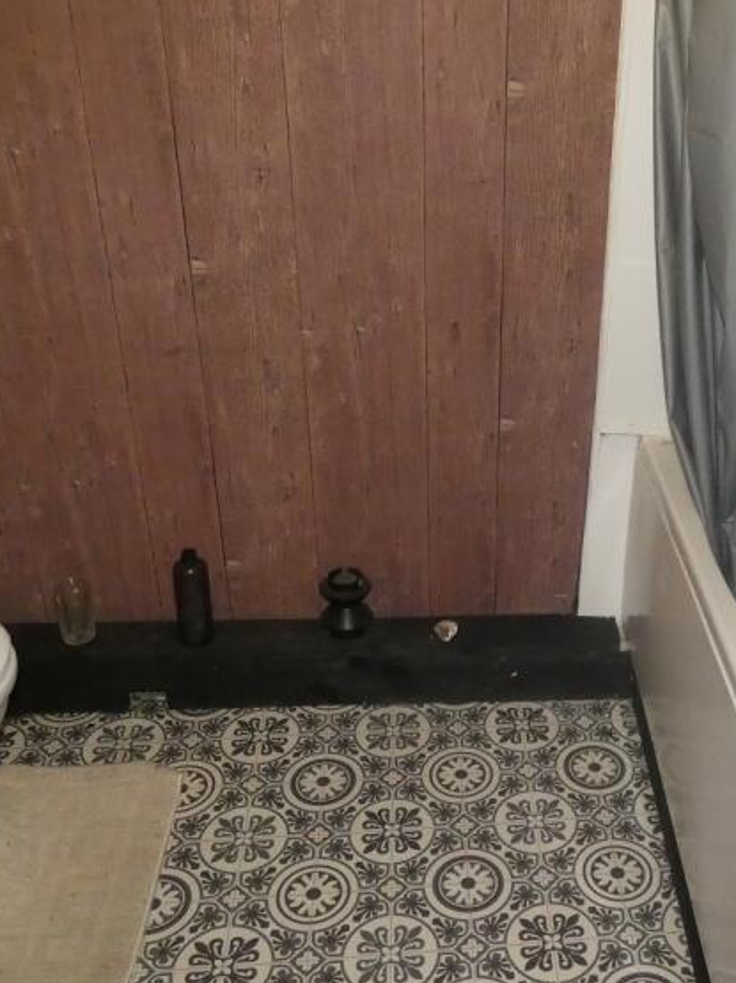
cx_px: 555
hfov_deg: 37.6
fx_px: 1050
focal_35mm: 37
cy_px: 481
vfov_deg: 50.2
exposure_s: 1/60
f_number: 2.8
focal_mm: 3.6
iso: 800
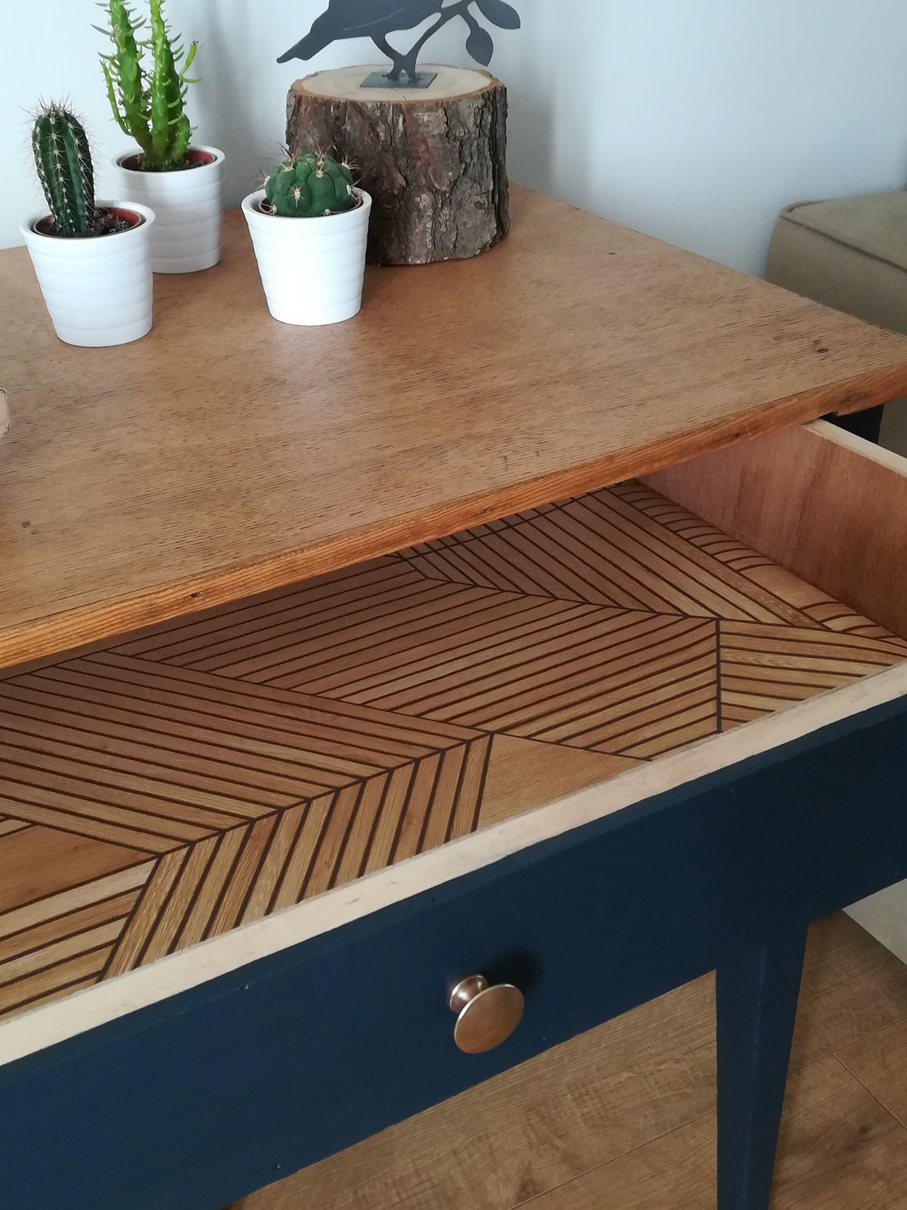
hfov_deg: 36.0
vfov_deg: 46.8
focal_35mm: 40
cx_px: 444
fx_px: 1397
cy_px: 621
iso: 200
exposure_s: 1/30
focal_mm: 3.83
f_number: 2.2
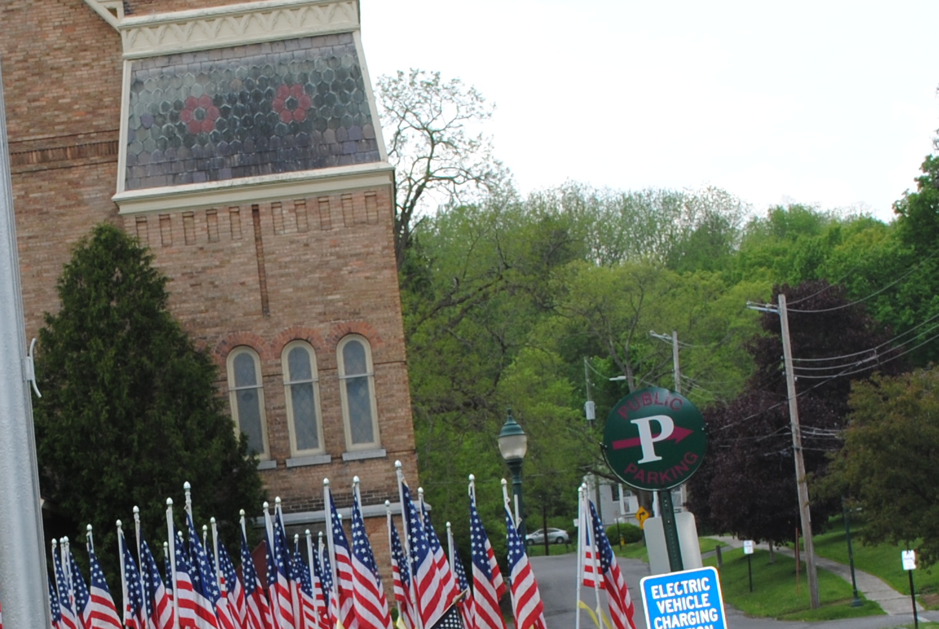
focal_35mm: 104
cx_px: 163
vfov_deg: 13.0
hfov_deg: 19.4
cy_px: 623
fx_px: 2716
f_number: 7.1
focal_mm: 26
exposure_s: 1/200
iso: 100
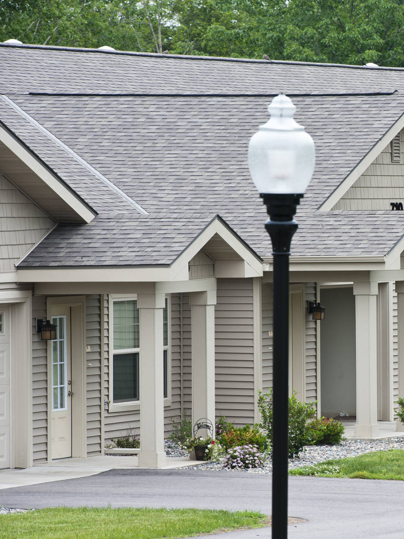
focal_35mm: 323
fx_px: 5026
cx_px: 412
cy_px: 291
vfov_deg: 6.1
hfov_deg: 4.6
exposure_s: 1/160
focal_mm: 200
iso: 200
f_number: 9
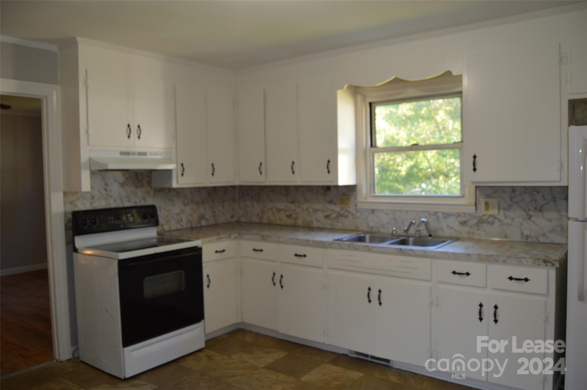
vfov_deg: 47.8
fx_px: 440
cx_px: 294
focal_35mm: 27
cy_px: 195
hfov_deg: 67.4
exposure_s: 1/60
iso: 400
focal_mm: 18
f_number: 4
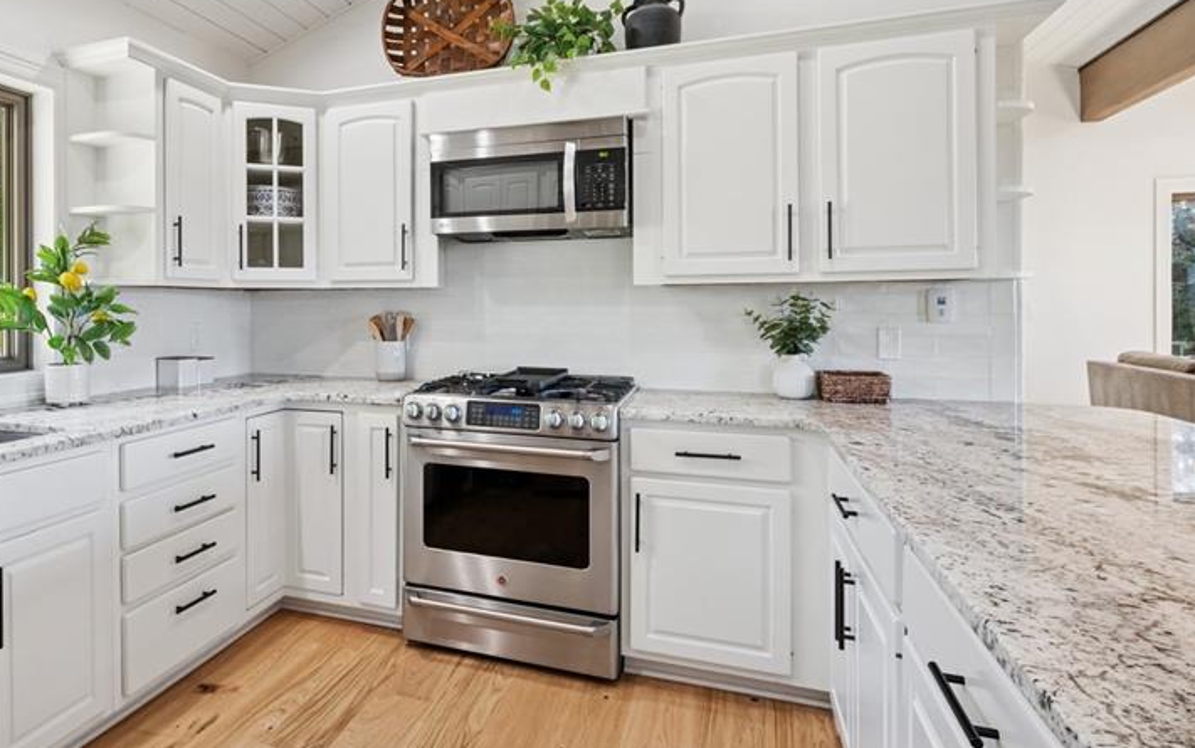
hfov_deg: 75.5
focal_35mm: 23
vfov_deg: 53.3
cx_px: 405
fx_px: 741
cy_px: 308
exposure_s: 1/1.25
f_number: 11
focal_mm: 15.5
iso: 100
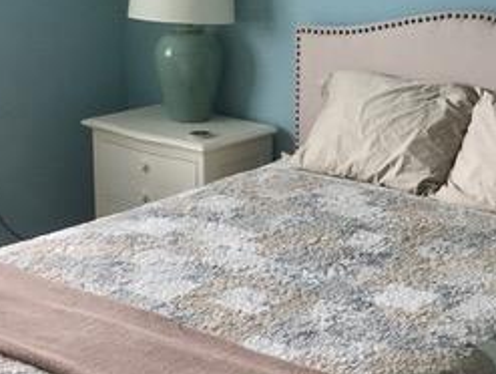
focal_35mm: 75
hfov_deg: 25.7
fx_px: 1076
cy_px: 119
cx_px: 353
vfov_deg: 19.6
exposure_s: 1/30
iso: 32
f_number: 2.2
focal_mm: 4.15
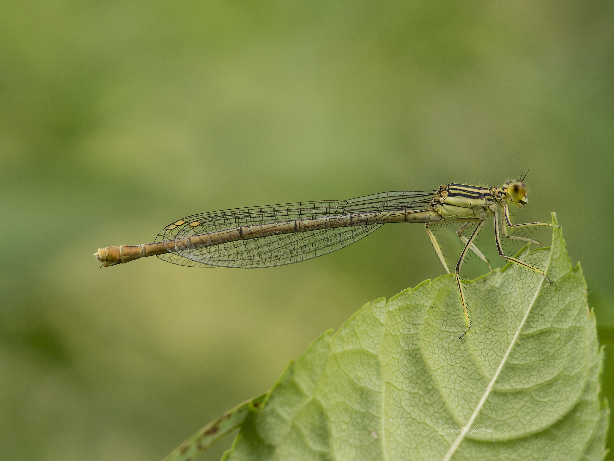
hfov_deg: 6.6
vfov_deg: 5.0
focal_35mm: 300
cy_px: 230
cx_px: 307
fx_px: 5321
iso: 400
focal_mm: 150
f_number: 8
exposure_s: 1/125
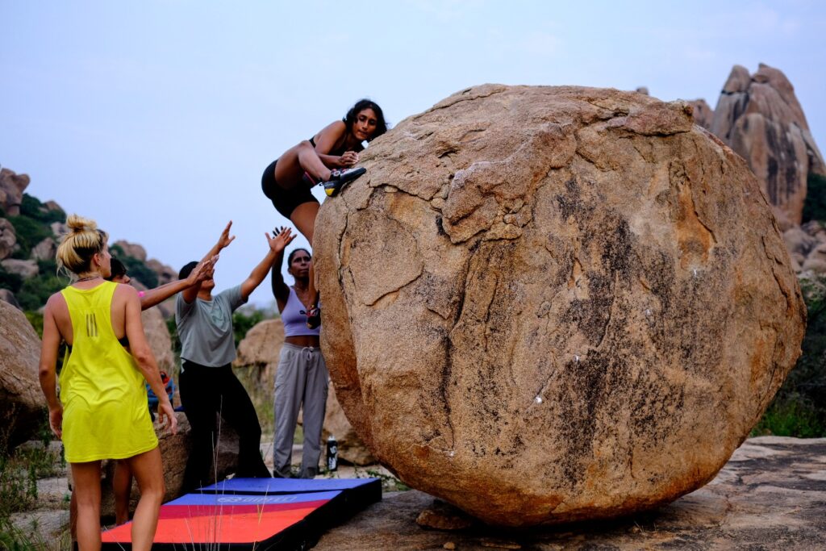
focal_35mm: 53
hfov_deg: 37.5
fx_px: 1216
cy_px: 276
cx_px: 413
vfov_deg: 25.5
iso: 500
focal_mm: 35
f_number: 1.6
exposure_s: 1/4000
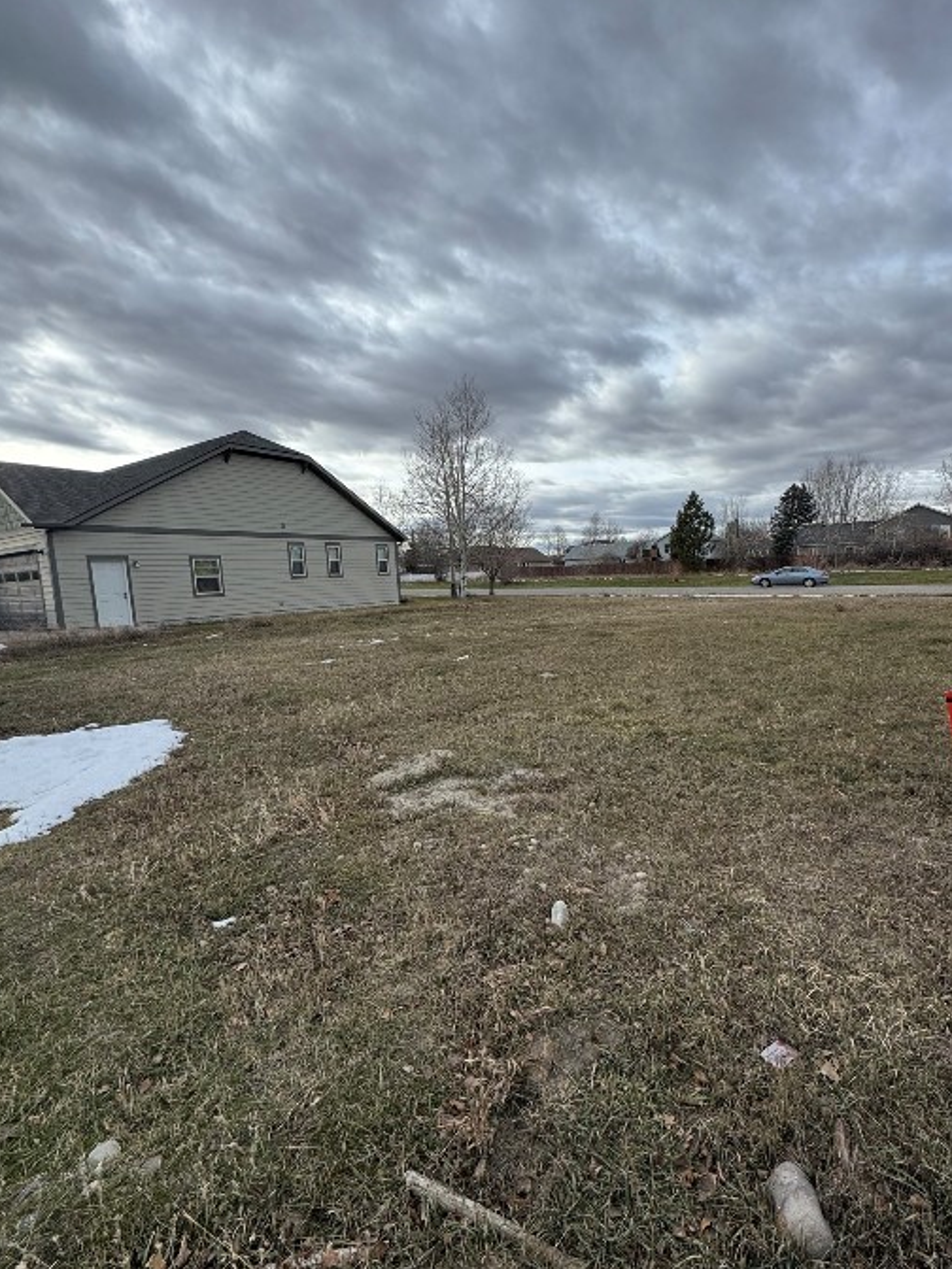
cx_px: 535
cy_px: 646
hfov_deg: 77.8
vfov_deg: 94.5
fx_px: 587
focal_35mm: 16
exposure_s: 1/944
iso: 40
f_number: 2.2
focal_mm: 2.22
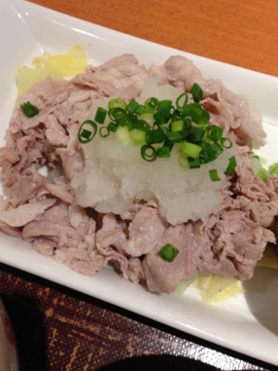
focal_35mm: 39
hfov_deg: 36.8
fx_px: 417
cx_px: 142
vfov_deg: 47.7
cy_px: 155
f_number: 2.4
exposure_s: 1/20
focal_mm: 4.12
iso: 100
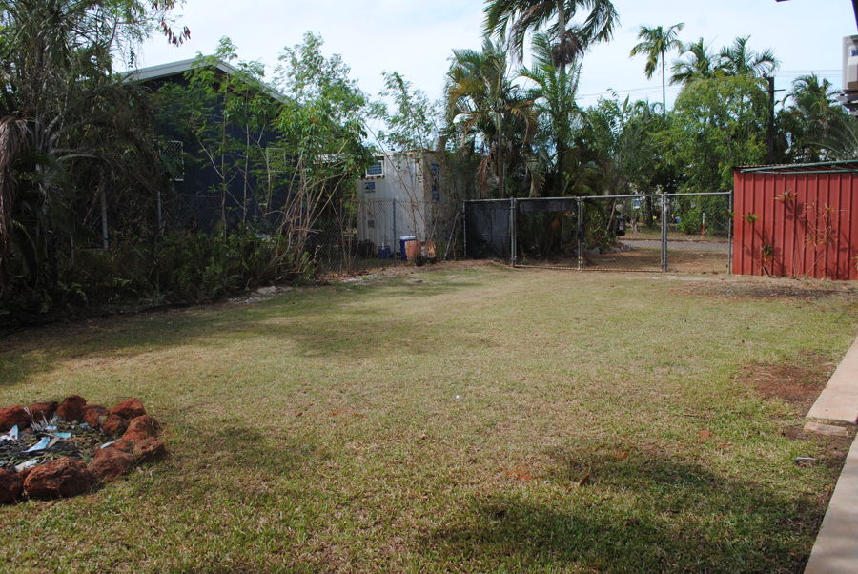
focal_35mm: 27
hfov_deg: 67.3
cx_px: 429
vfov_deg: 48.0
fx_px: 644
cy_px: 287
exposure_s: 1/200
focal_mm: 18
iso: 100
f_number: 7.1
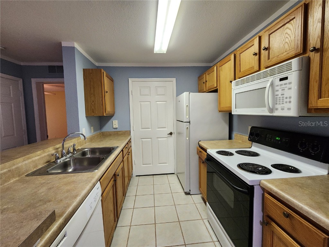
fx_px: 124
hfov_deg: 106.2
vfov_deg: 89.9
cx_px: 164
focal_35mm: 13
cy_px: 124
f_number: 2.2
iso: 400
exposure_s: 1/60
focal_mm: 2.2
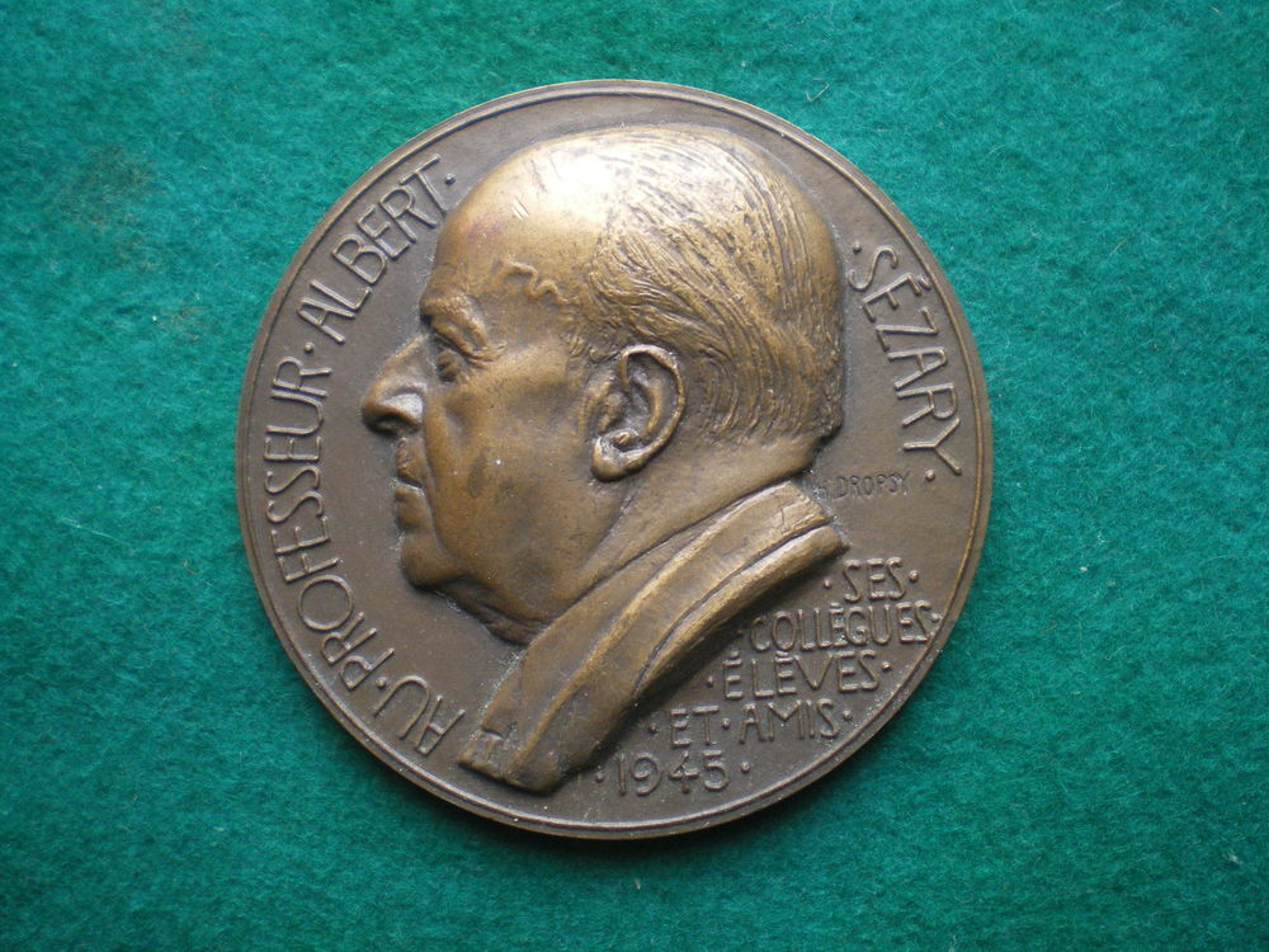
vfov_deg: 37.7
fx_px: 1393
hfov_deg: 49.0
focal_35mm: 38
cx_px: 634
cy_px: 476
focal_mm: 6.3
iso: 250
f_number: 3.1
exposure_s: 1/50
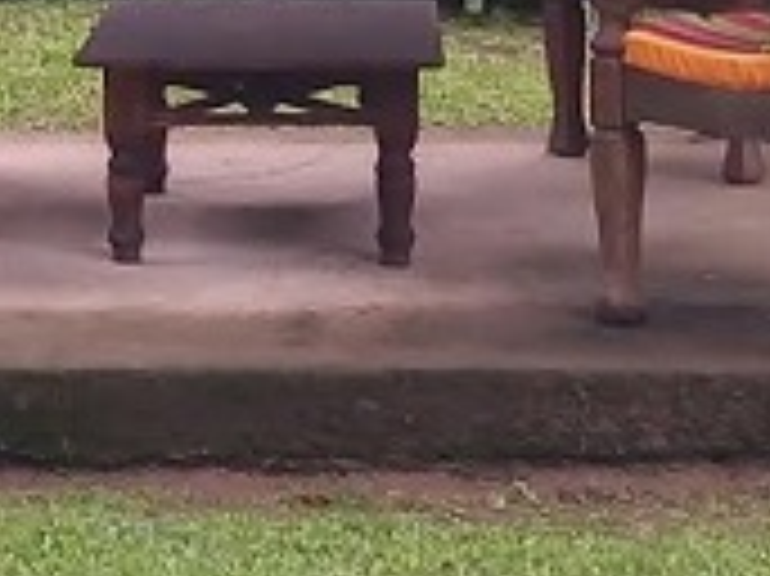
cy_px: -754
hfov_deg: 13.5
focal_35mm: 146
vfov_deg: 9.2
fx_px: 3245
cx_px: 428
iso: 161
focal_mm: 3.54
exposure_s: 1/100
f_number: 2
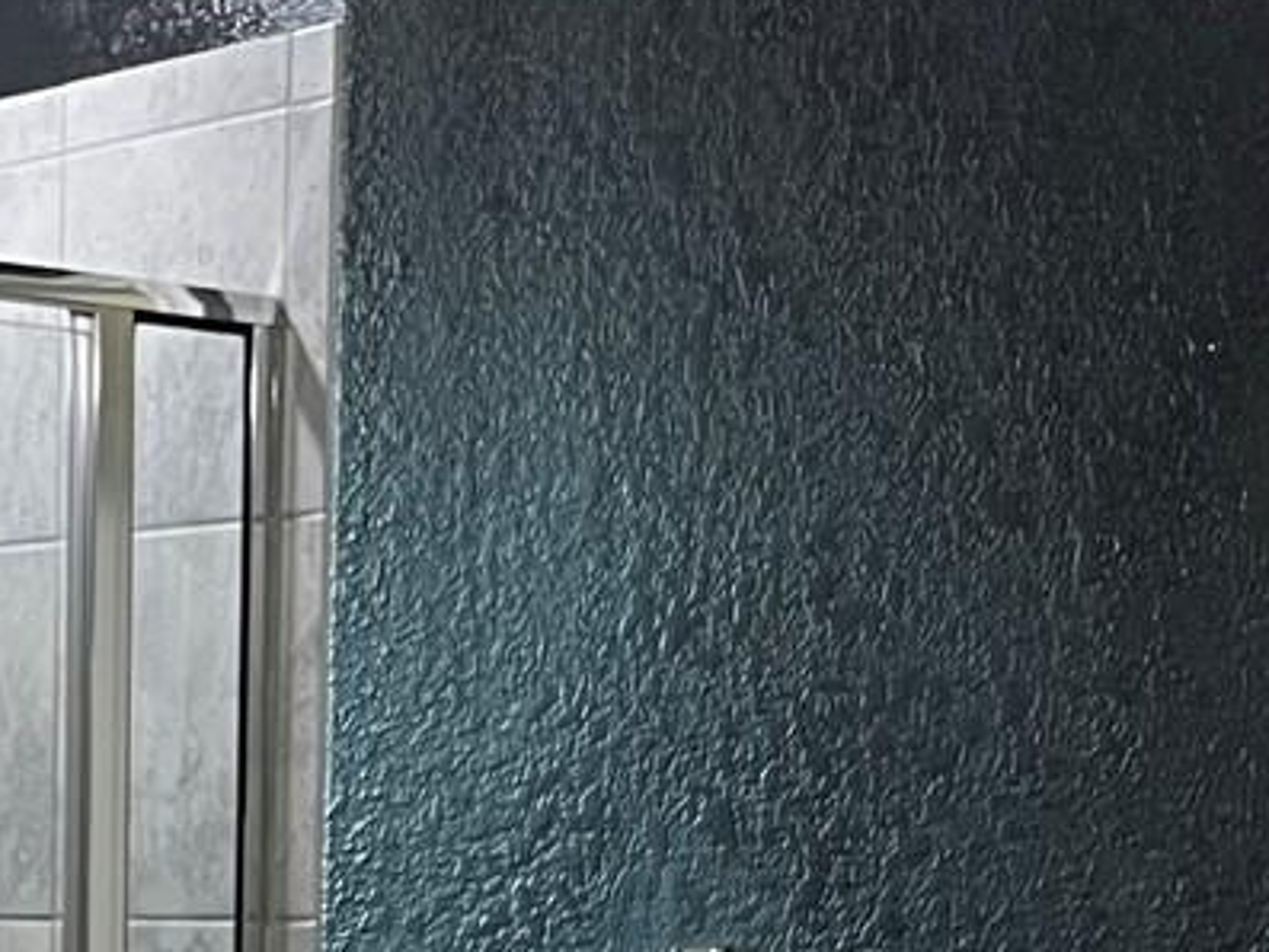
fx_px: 4914
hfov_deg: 14.5
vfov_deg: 10.5
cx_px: 19
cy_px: 1642
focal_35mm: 134
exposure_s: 1/60
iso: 100
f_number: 1.6
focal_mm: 5.1
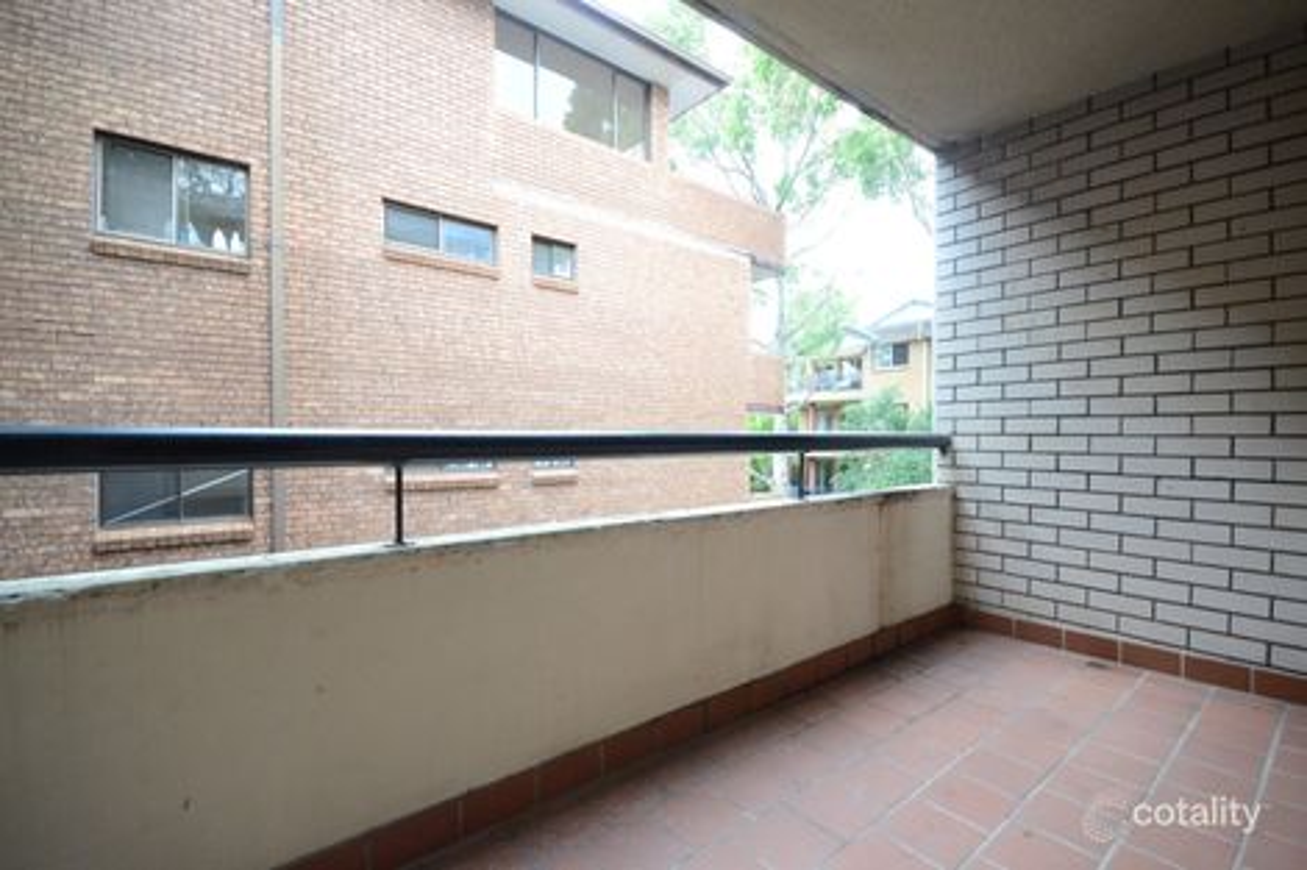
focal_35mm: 15
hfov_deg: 100.4
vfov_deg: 77.3
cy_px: 435
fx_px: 544
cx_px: 654
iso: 2000
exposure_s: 1/100
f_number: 7.1
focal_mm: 10
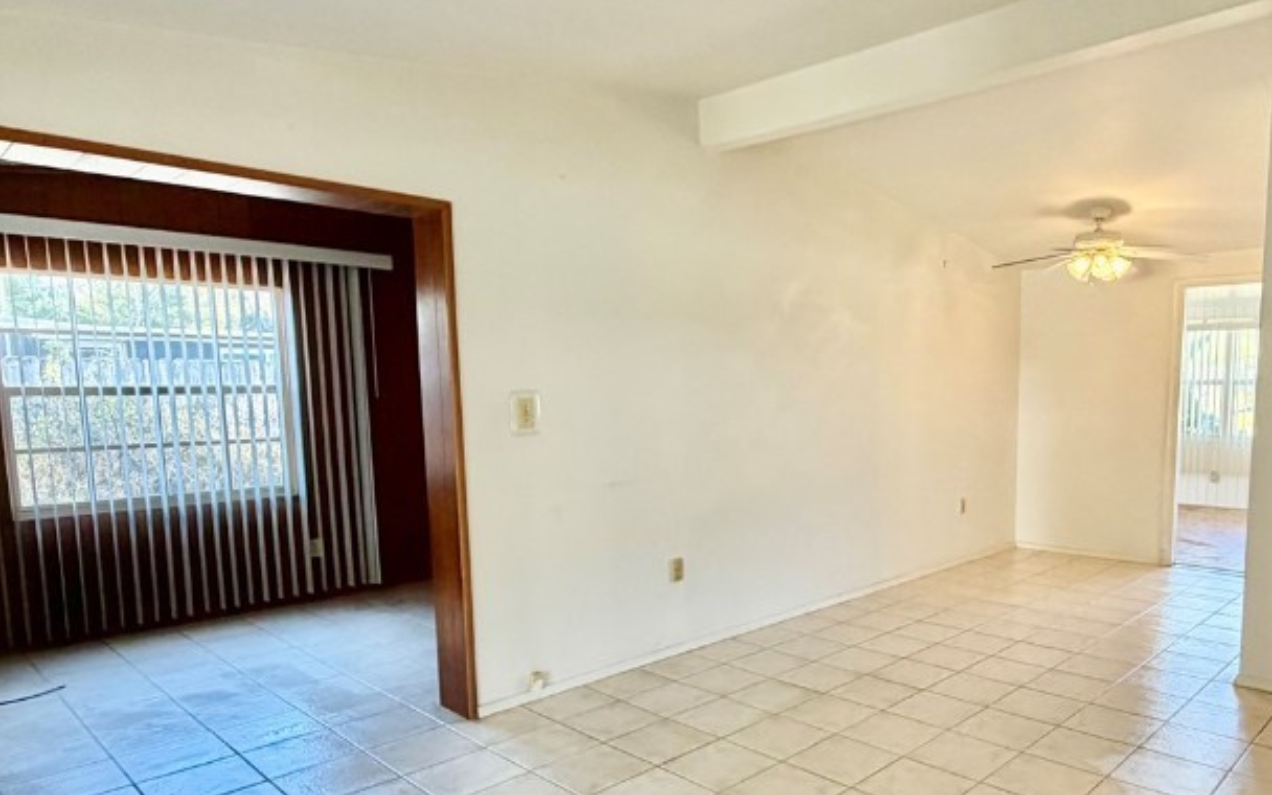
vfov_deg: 48.9
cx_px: 803
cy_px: 487
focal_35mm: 25
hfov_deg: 71.2
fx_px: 867
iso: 160
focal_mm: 2.22
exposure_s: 1/60
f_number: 2.2
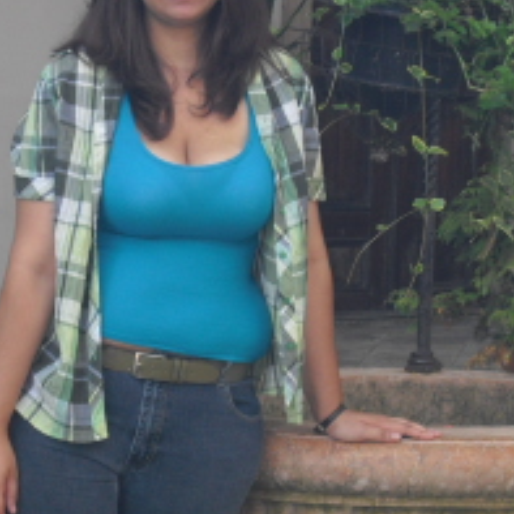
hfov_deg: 9.4
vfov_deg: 9.3
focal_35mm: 187
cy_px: 339
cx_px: 240
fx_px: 3141
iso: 64
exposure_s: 1/125
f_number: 3.8
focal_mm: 10.7
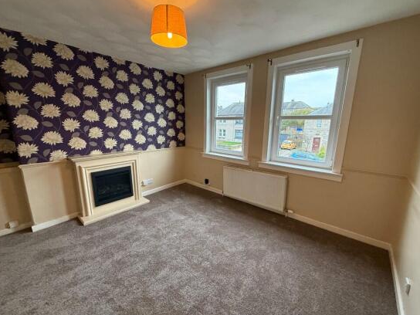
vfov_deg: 81.7
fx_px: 182
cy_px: 162
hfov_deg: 98.2
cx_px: 207
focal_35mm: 15
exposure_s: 1/50
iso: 250
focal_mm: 2.22
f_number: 2.2
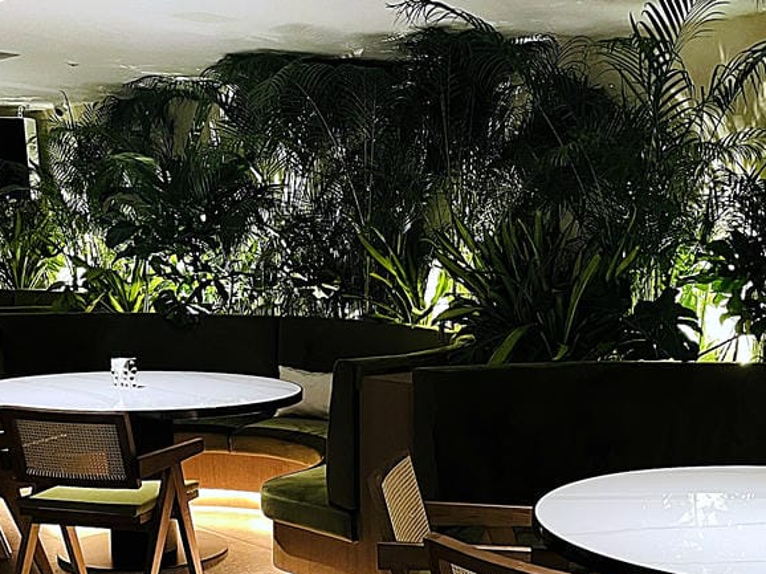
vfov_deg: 26.3
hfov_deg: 35.4
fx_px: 1194
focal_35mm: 54
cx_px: 481
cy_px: 490
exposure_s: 1/40
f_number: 1.6
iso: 640
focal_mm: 4.2
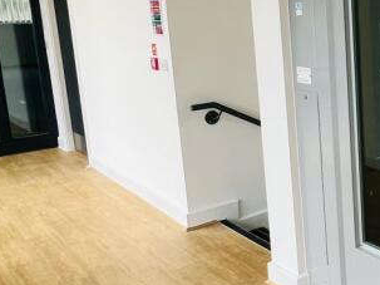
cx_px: 488
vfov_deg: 32.6
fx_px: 483
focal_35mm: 44
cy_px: 97
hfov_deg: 32.7
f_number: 1.8
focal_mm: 1.57
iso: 50
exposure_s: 1/99
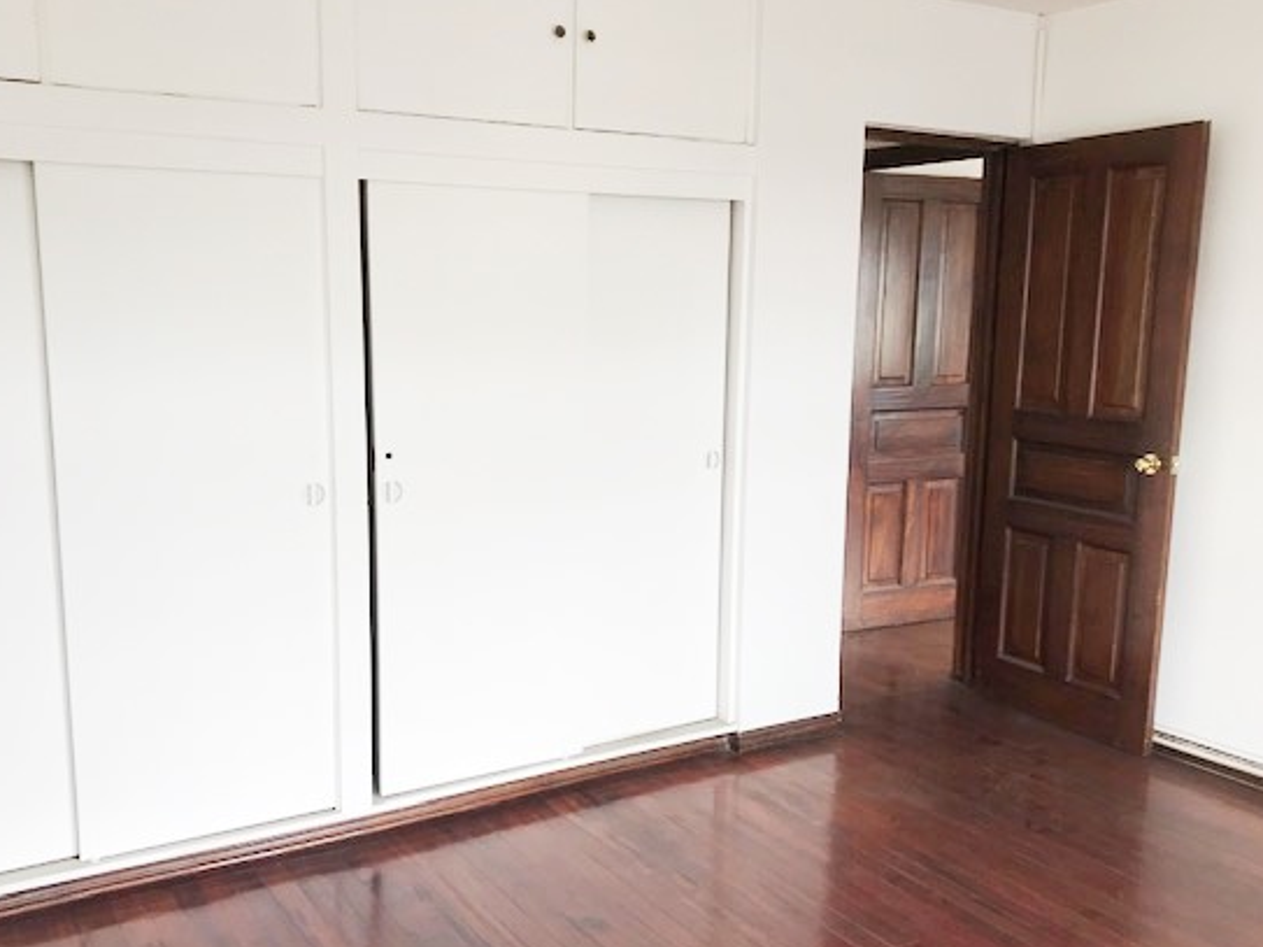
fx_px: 1204
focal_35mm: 33
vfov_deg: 42.9
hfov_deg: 55.3
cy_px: 514
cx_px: 565
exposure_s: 1/60
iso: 20
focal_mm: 3.99
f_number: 1.8
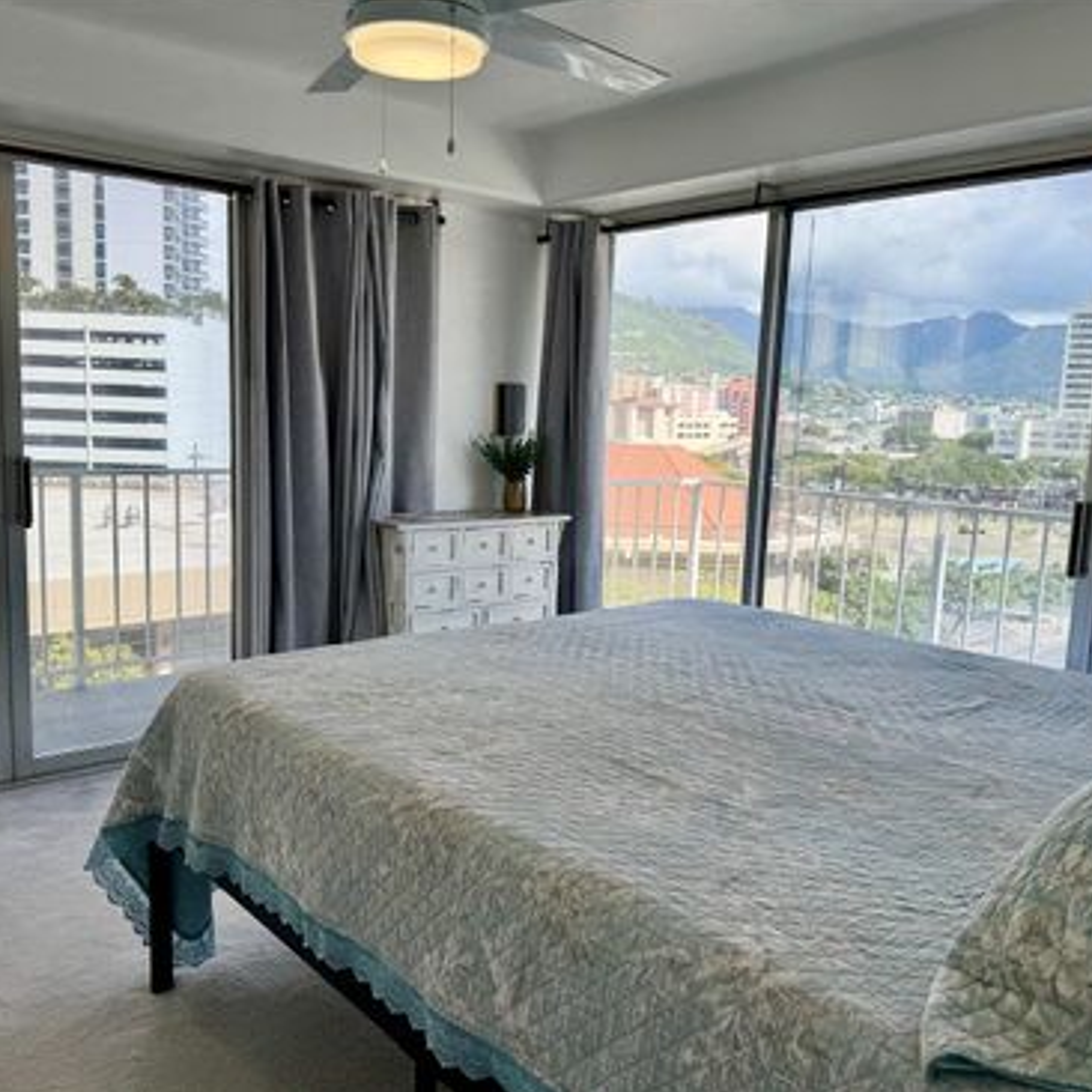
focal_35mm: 29
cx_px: 495
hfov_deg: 55.5
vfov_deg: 55.6
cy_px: 545
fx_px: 1035
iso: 80
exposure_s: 1/1456
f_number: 1.78
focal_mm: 6.76
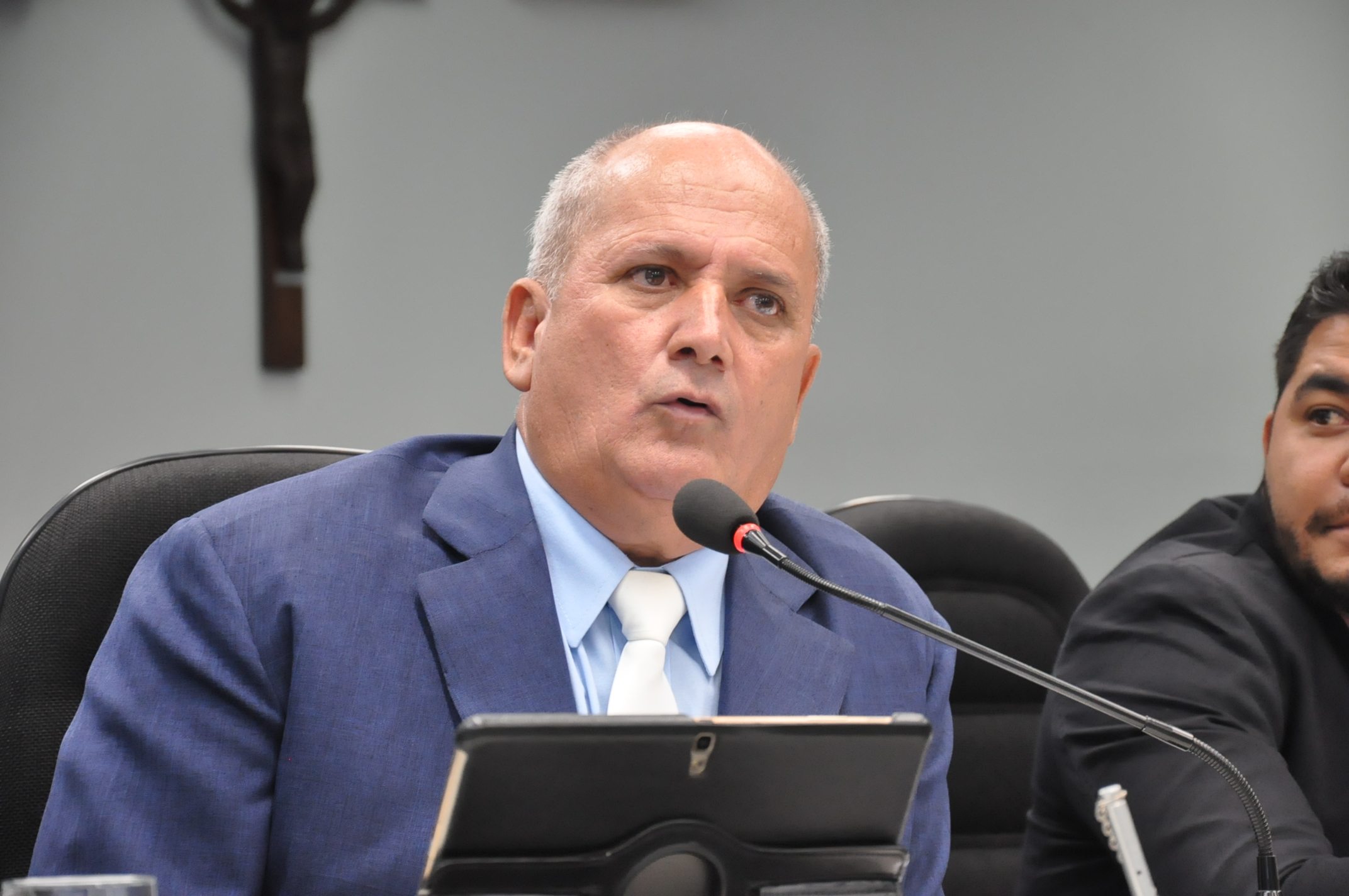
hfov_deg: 15.2
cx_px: 674
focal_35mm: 135
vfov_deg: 10.1
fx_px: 5053
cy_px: 448
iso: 2000
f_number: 5.6
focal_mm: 90
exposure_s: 1/60
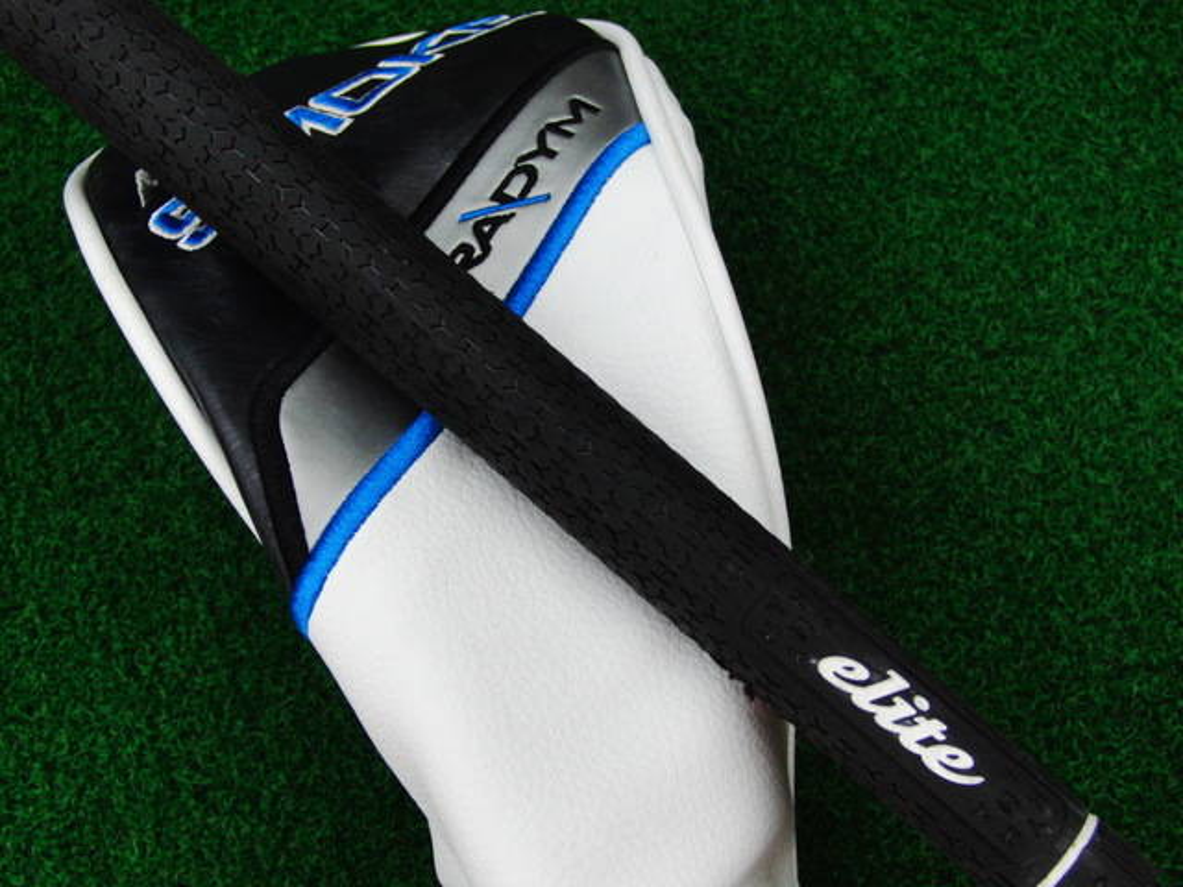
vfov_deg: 33.6
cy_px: 444
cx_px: 592
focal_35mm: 43
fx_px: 1470
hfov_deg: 43.9
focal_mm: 7.54
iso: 250
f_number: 3.7
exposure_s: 1/80
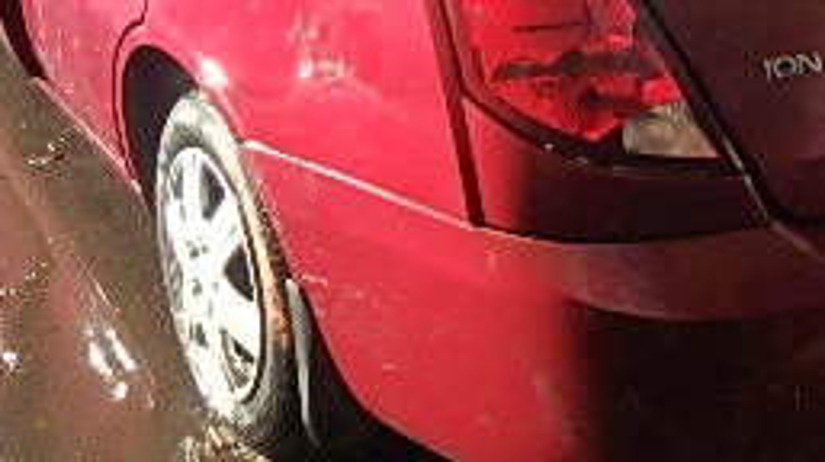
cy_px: 26
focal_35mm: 57
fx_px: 1246
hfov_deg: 36.3
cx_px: 536
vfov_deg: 20.5
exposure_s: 1/500
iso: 125
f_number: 3.5
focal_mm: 3.7
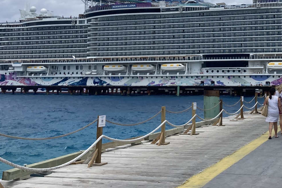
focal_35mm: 61
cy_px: 13
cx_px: 230
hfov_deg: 31.9
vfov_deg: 21.7
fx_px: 478
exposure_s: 1/5405
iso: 20
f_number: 1.8
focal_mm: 3.99
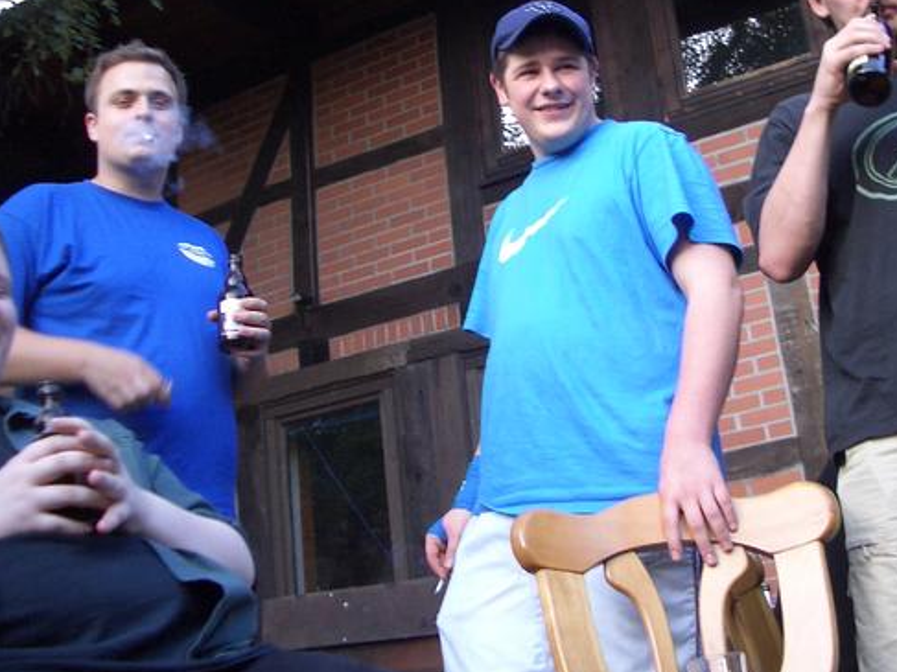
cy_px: 243
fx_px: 1192
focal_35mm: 46
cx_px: 584
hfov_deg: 40.8
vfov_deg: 31.3
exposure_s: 1/80
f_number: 2.6
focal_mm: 5.8
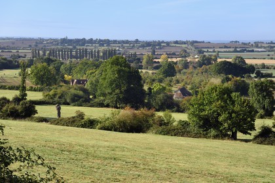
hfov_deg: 28.8
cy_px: 92
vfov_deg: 19.5
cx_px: 138
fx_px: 535
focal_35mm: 70
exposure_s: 1/250
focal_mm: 70
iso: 200
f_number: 11
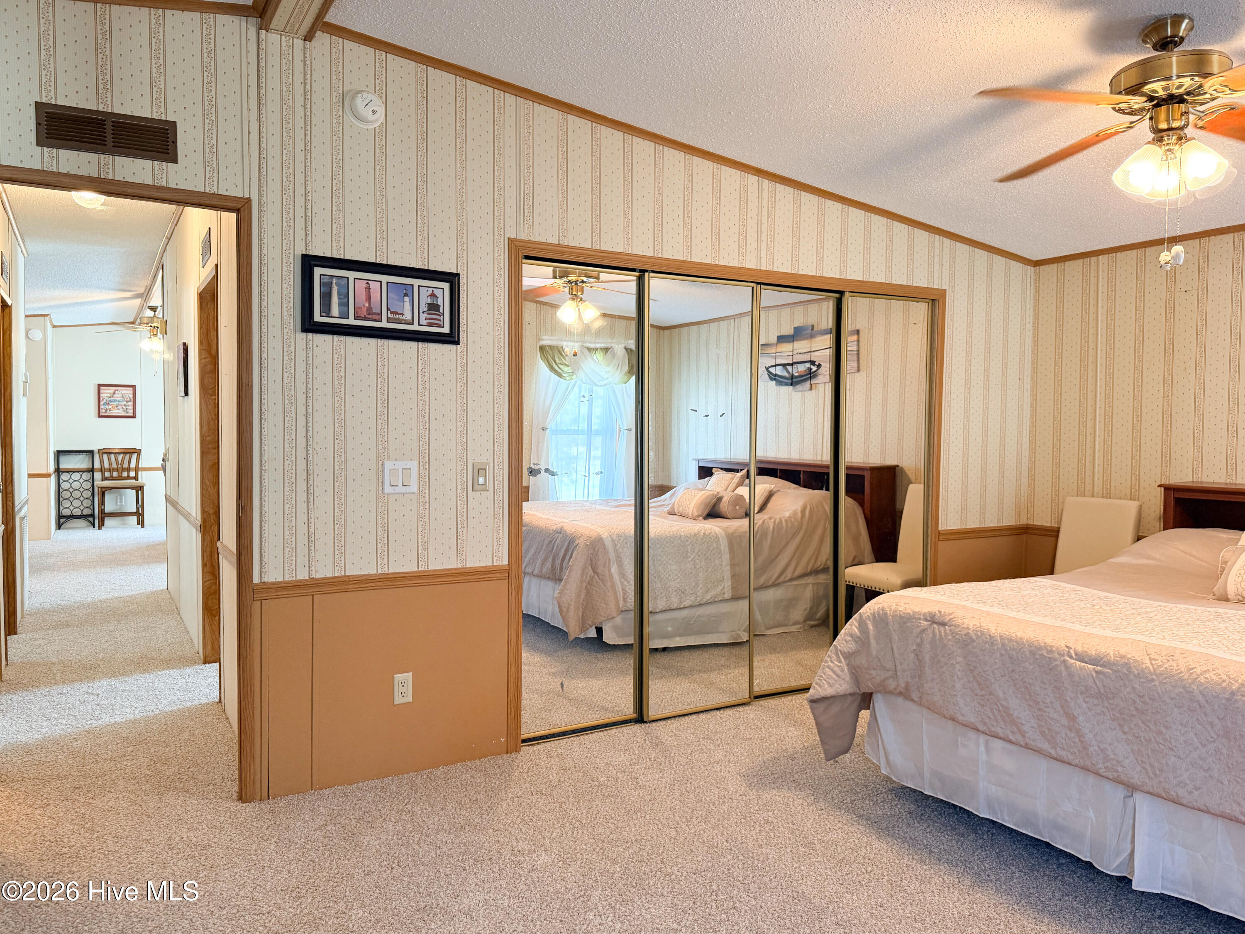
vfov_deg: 56.8
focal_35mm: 24
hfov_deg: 71.6
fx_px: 863
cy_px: 467
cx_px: 622
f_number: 1.8
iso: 250
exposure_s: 1/60
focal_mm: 6.76
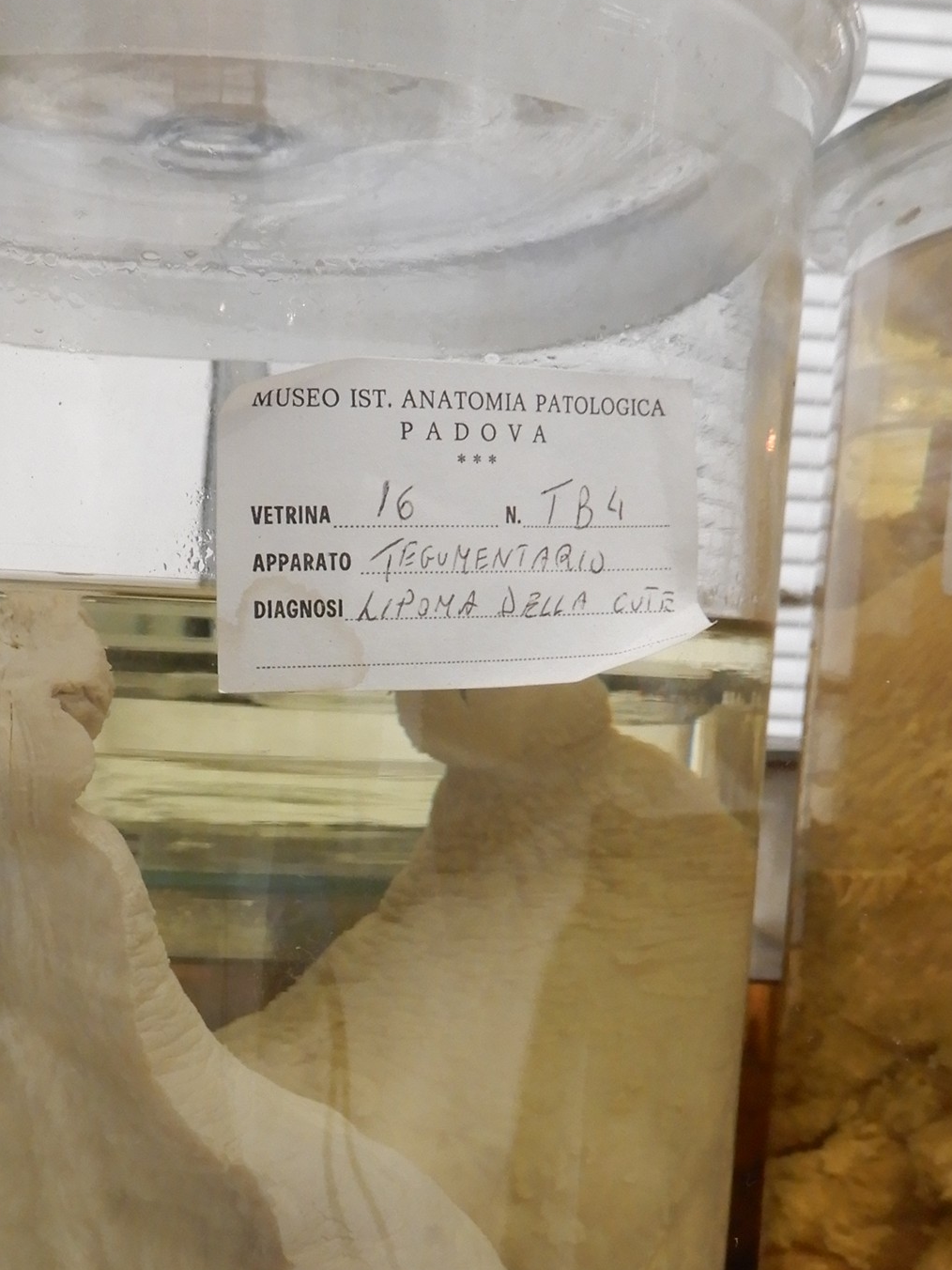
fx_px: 1687
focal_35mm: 46
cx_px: 356
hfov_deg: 31.4
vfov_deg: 40.4
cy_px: 903
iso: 280
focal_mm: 4.3
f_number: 3.4
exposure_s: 1/30
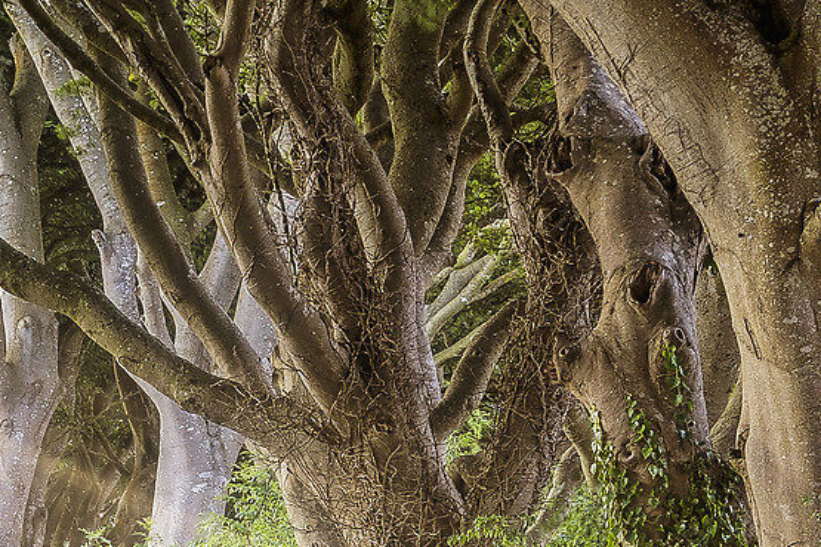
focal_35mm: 532
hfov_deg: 3.9
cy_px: 414
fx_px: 12132
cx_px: -244
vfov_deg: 2.6
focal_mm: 82
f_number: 8
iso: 100
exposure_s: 2.5
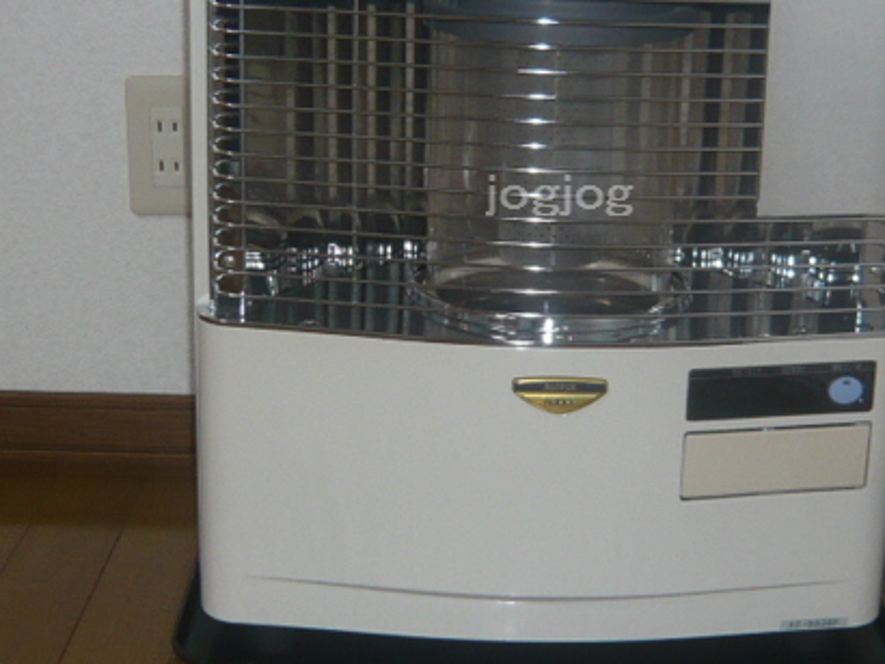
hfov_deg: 30.1
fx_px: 1637
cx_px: 566
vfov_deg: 22.8
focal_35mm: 64
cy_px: 190
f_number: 2.8
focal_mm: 4.6
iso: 100
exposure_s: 1/30
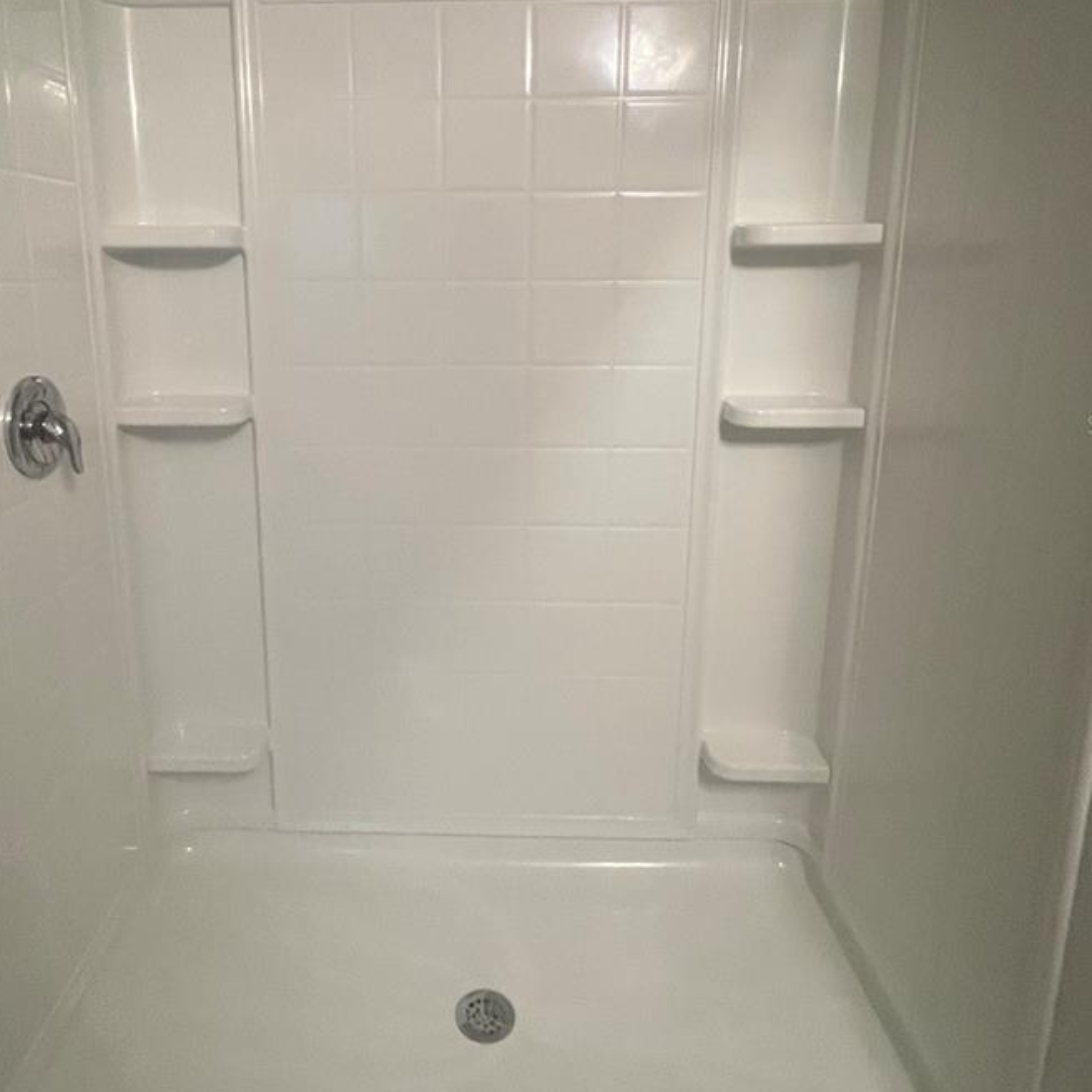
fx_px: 749
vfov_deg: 71.2
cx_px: 457
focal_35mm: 21
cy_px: 424
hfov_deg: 71.6
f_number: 1.8
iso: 200
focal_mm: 1.57
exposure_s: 1/60
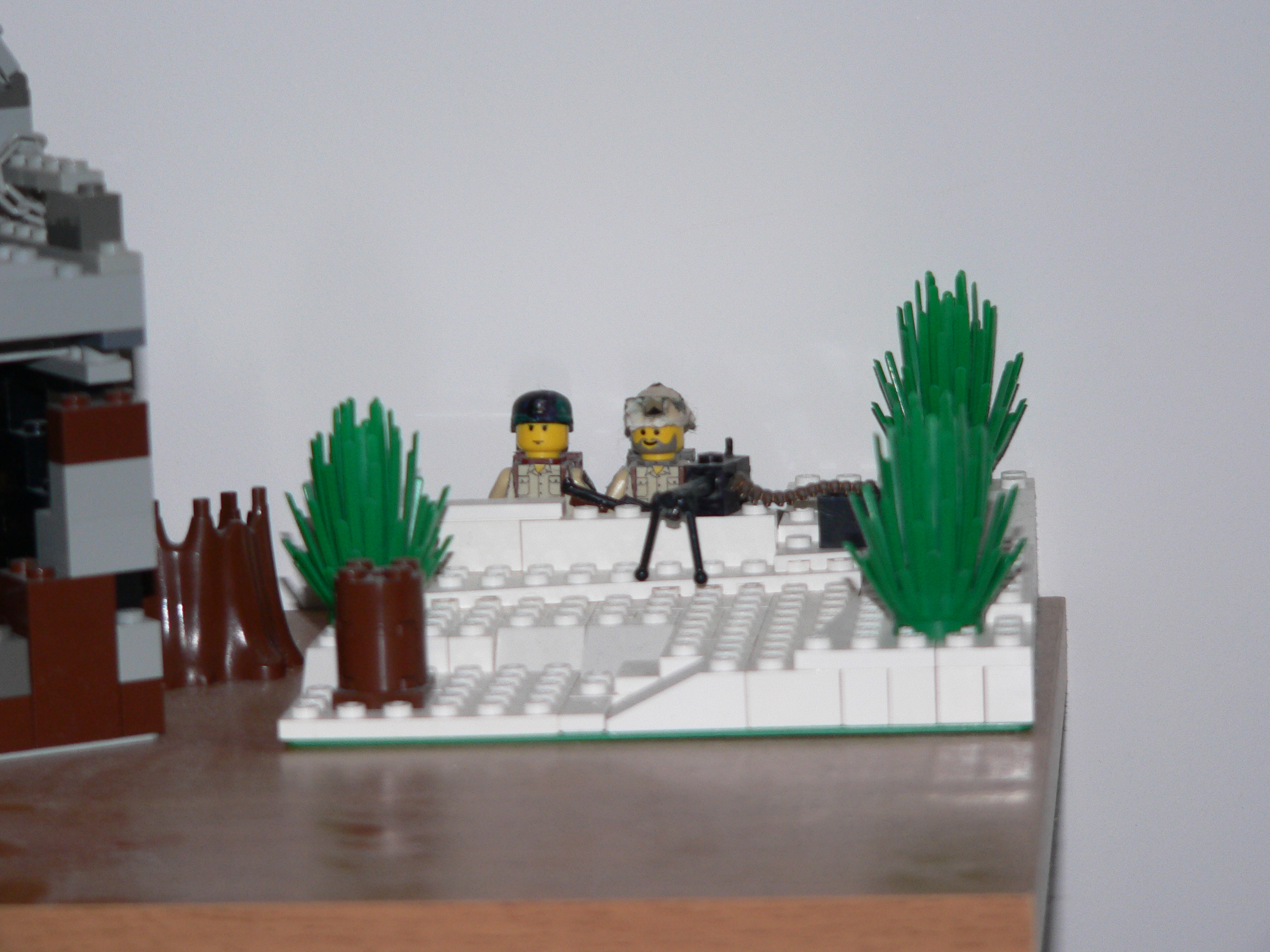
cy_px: 476
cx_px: 635
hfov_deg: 16.3
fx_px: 4439
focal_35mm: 121
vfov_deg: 12.2
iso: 100
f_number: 2.8
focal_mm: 20.1
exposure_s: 1/60
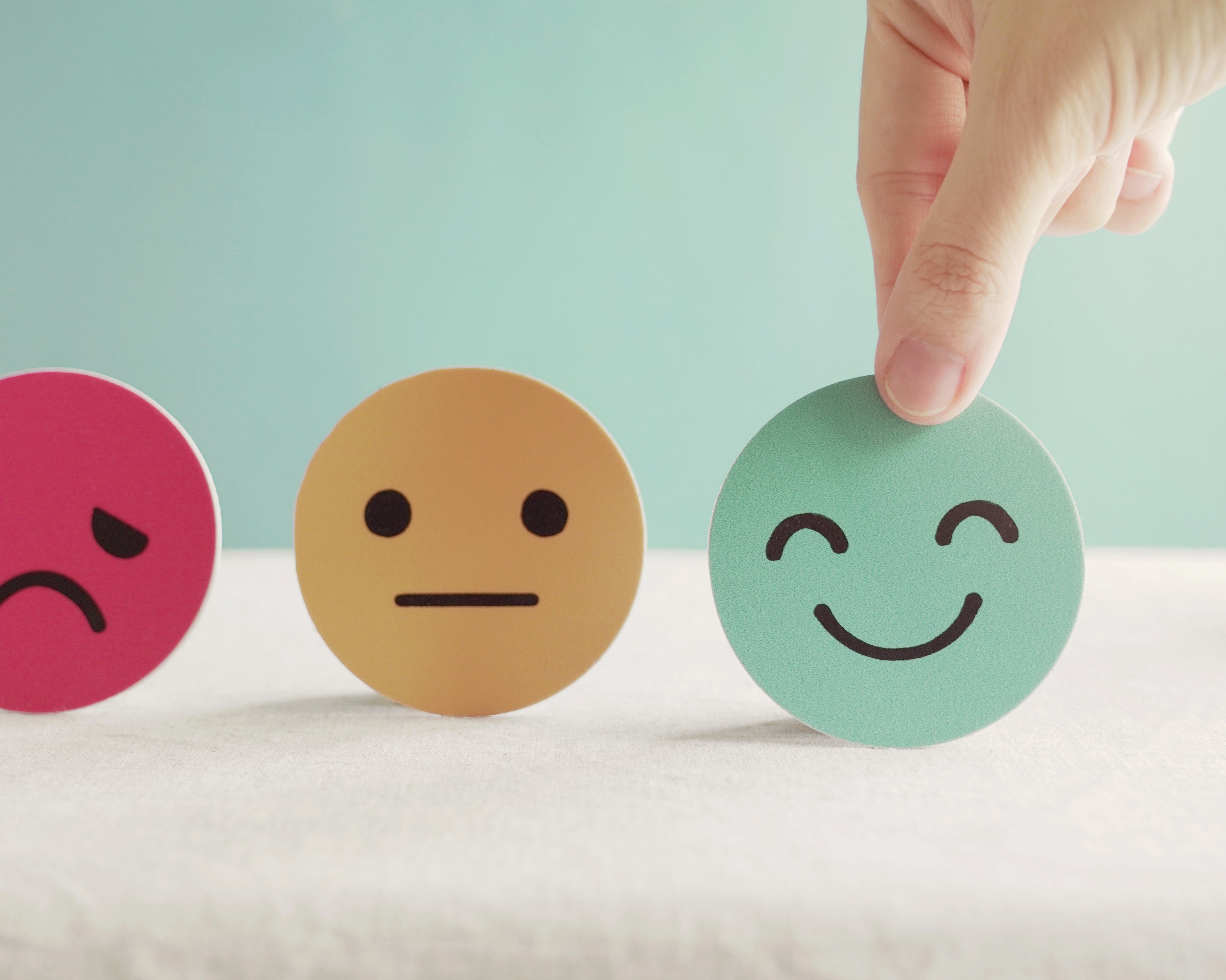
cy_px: 490
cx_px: 501
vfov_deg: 24.4
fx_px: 2270
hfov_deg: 30.2
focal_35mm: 63
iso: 400
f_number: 4
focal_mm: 37
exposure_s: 1/50
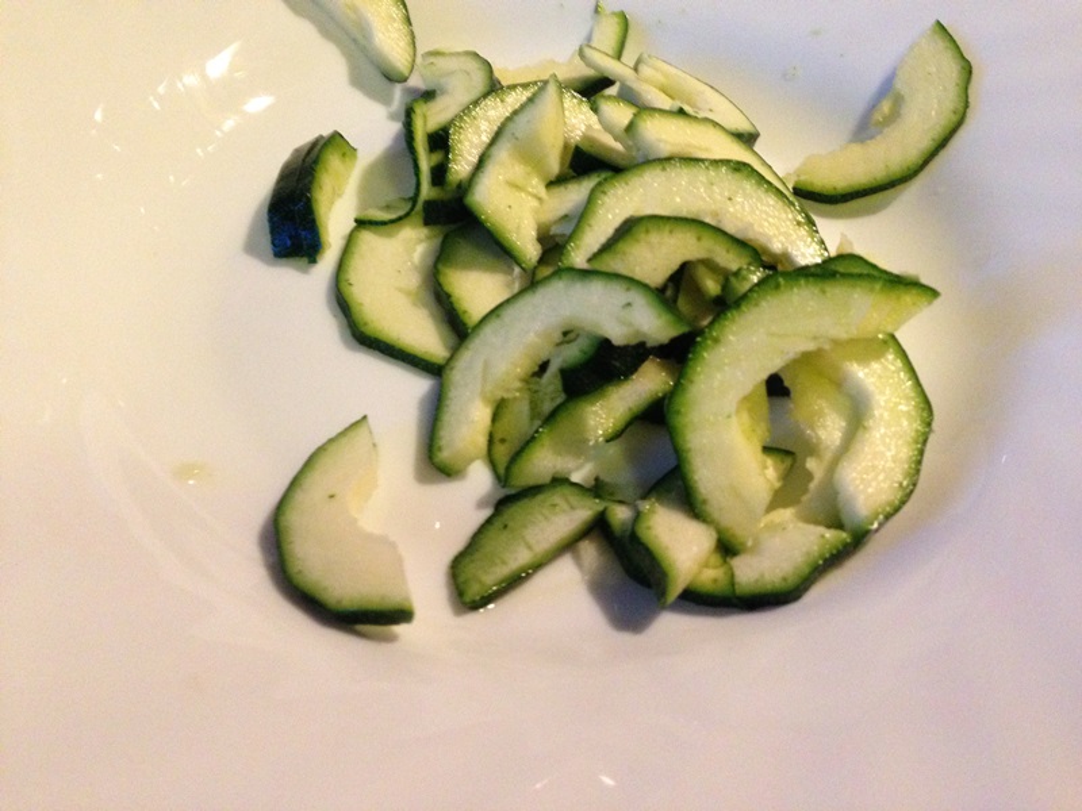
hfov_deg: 55.4
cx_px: 541
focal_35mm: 33
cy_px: 406
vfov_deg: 42.9
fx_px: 1031
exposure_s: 1/15
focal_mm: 4.12
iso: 500
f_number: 2.4
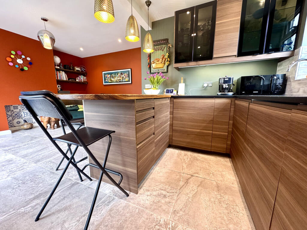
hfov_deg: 102.1
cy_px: 115
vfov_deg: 85.7
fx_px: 124
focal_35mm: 14
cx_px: 154
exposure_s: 1/50
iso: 200
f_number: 2.2
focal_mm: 2.22
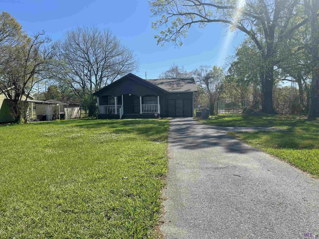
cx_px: 160
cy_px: 120
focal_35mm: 25
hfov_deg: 69.4
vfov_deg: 54.9
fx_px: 230
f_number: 1.6
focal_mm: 5.1
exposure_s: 1/3165
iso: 32
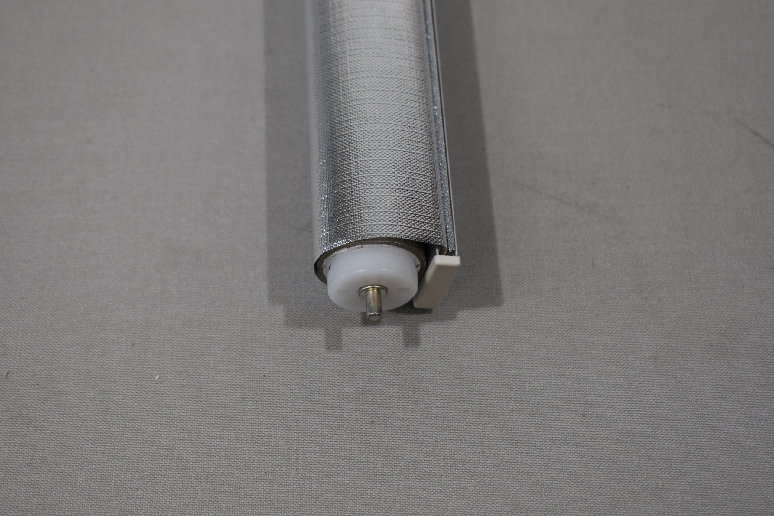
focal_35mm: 63
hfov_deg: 31.9
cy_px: 258
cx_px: 387
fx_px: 1354
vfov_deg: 21.6
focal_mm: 42
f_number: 5.6
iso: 360
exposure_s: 1/125
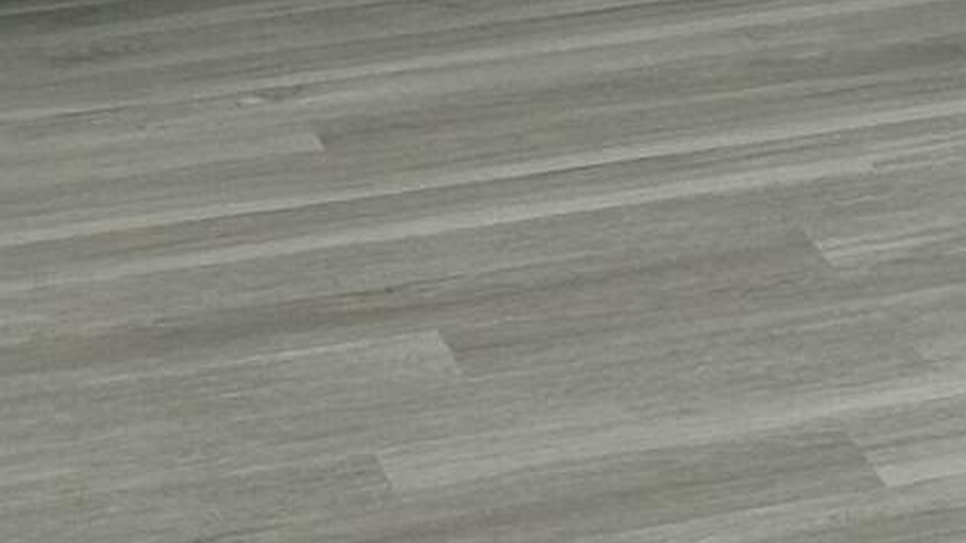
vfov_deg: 6.0
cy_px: -319
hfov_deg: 10.2
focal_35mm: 201
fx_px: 5149
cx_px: 1617
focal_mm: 5.7
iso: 50
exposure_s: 1/120
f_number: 1.5
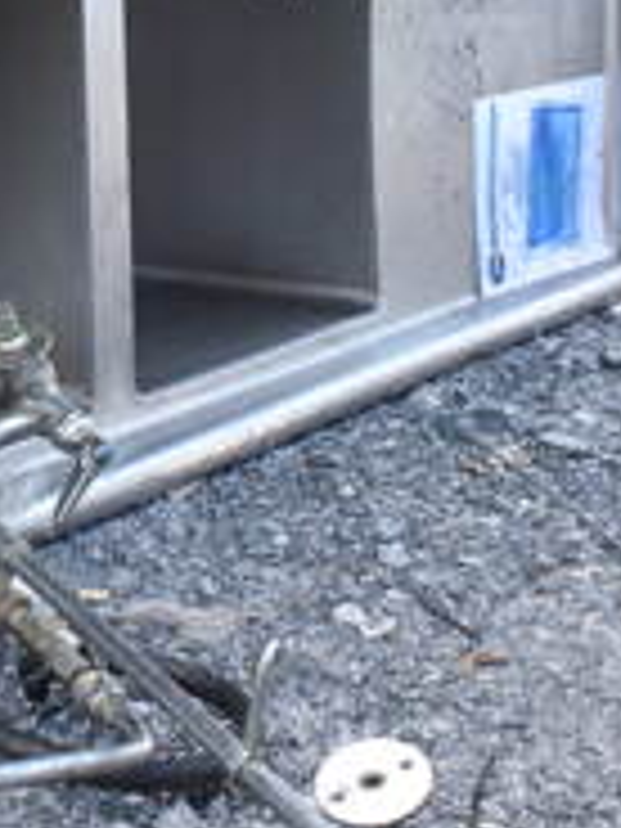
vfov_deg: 22.7
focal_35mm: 86
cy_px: 320
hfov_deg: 15.1
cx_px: -472
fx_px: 2057
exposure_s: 1/125
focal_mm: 18
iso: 400
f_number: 5.6
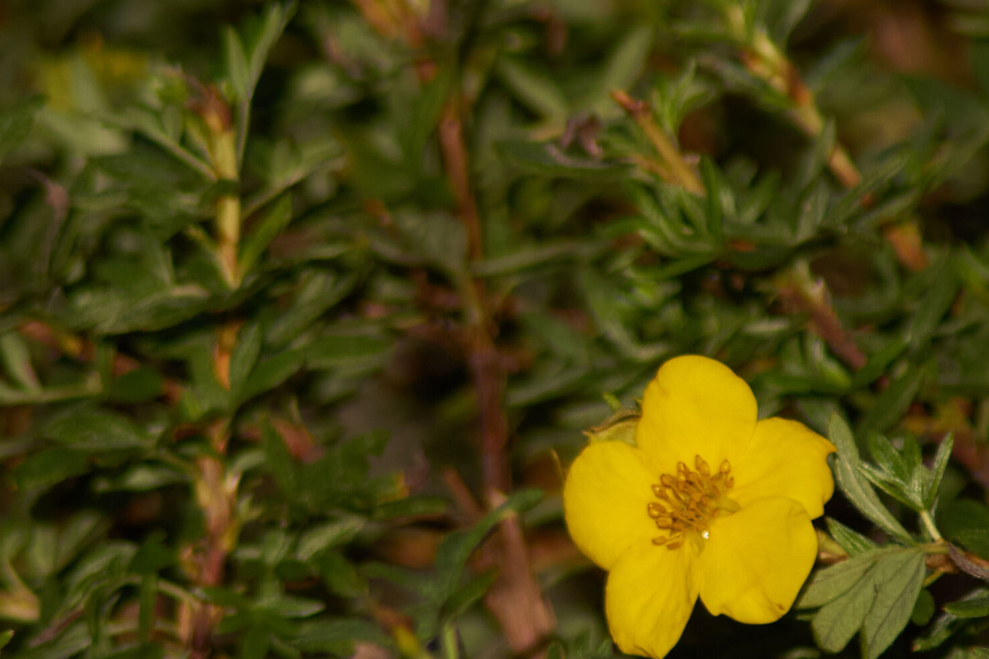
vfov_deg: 0.9
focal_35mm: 1454
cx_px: 576
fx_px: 39933
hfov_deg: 1.4
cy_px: 424
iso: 400
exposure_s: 1/1000
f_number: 11
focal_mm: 600
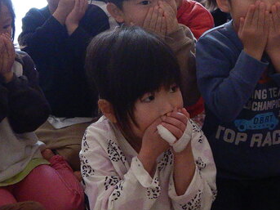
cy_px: 31
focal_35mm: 70
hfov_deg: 27.7
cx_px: 167
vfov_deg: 20.7
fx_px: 566
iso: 200
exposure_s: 1/20
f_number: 2.8
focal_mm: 4.3
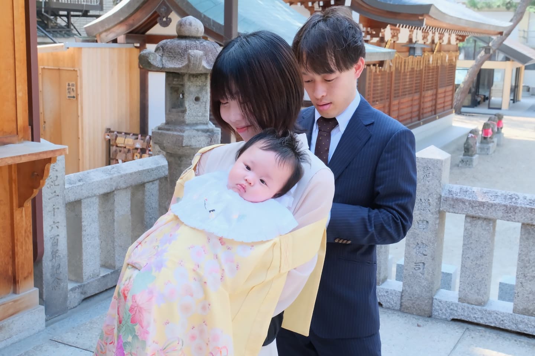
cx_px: 268
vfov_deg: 30.5
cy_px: 178
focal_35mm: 44
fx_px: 654
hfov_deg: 44.5
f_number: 8
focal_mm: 29.2
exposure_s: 1/125
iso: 1600
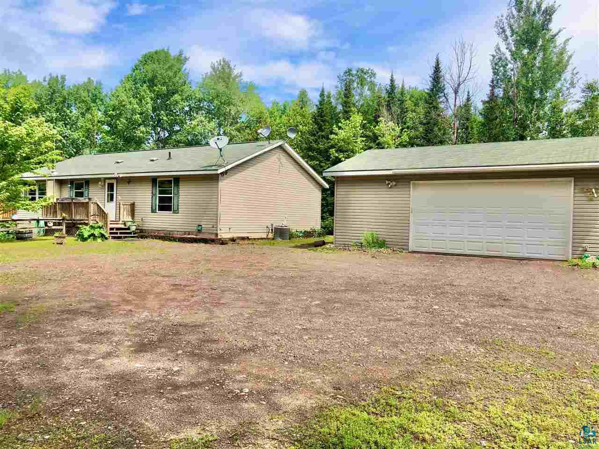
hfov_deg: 63.4
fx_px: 485
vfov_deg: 49.7
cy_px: 224
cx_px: 300
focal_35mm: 28
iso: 20
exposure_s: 1/1656
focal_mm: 3.99
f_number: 1.8
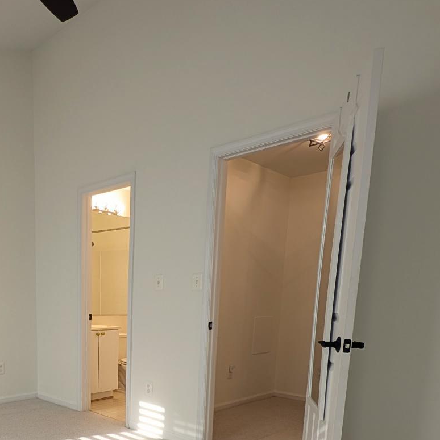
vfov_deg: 52.5
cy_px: 370
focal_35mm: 28
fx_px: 403
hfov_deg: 53.9
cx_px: 96
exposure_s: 1/40
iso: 49
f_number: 1.95
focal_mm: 2.23
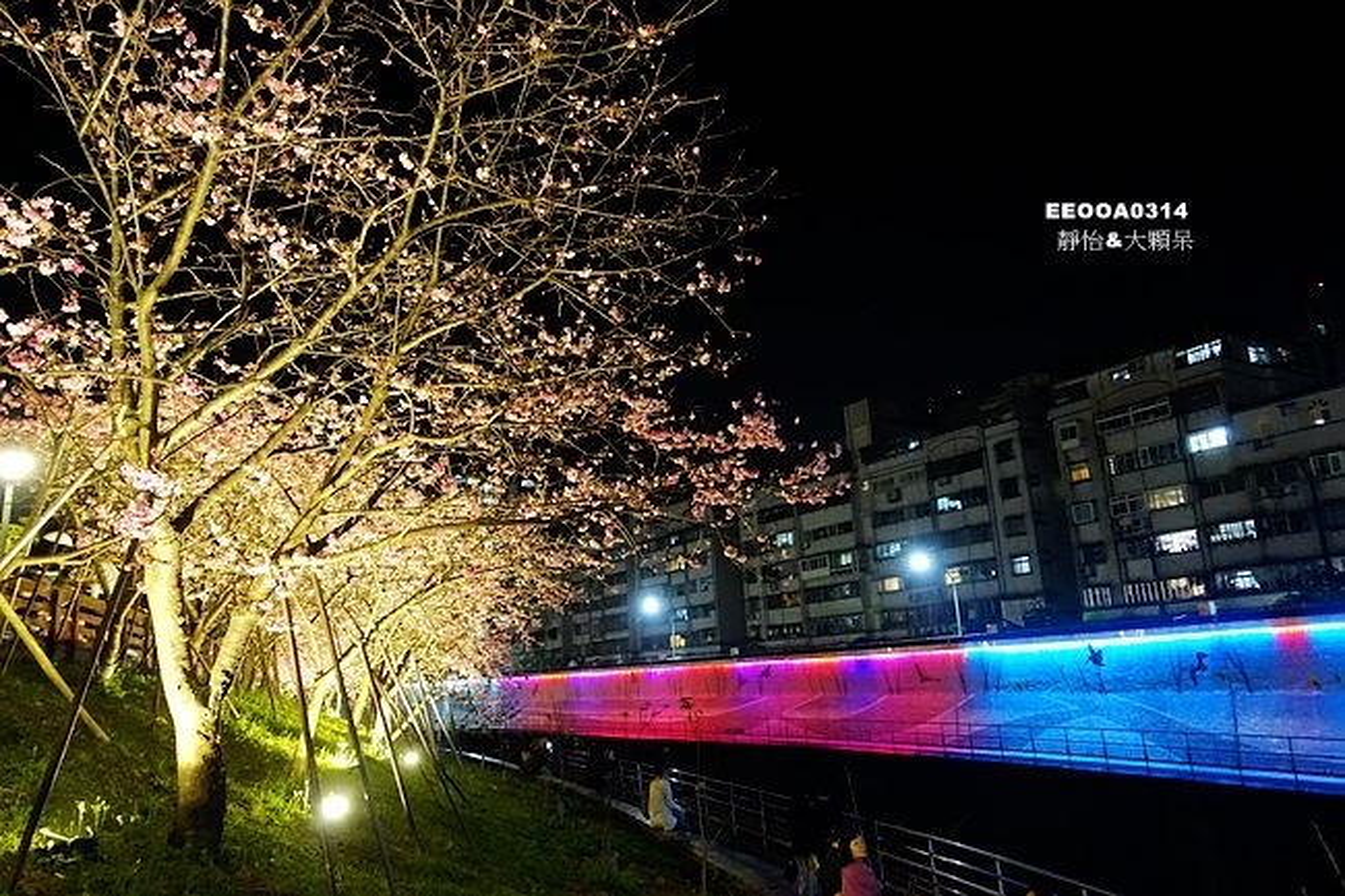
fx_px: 896
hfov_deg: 73.8
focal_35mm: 24
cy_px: 448
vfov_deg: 53.1
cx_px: 672
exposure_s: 1/60
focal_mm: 8.8
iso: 3200
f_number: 1.8
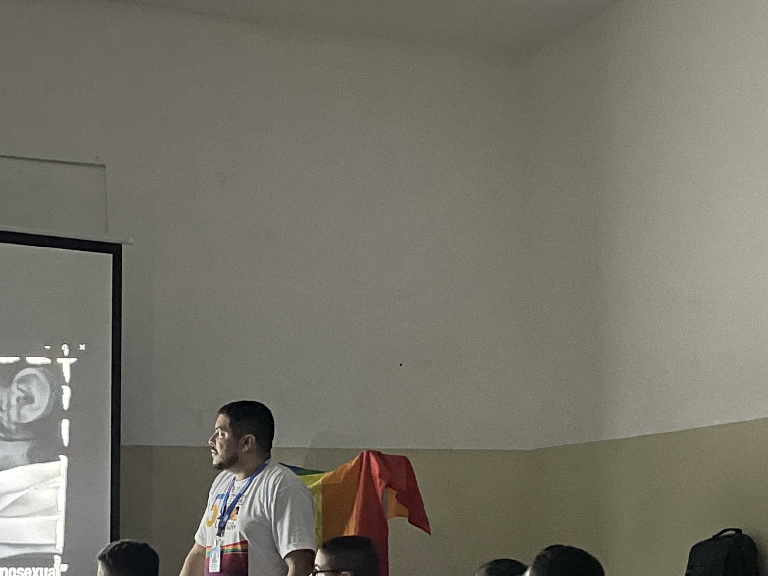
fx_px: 1486
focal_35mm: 67
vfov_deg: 21.2
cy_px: 561
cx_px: 279
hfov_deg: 28.8
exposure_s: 1/17
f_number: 1.6
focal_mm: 4.2
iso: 1000
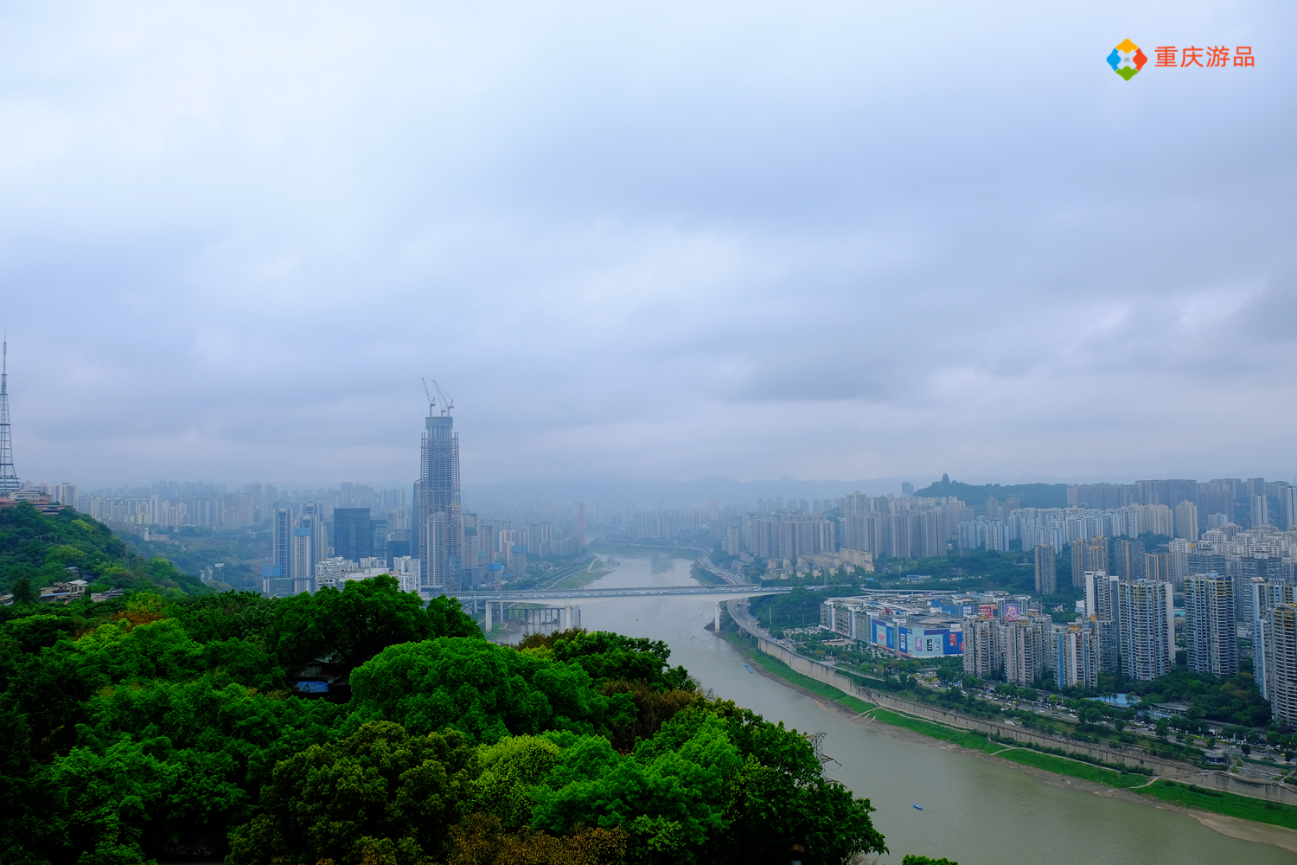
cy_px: 432
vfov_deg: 47.9
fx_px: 973
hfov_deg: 67.4
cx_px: 648
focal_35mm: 27
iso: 400
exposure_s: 1/450
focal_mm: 18
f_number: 5.6
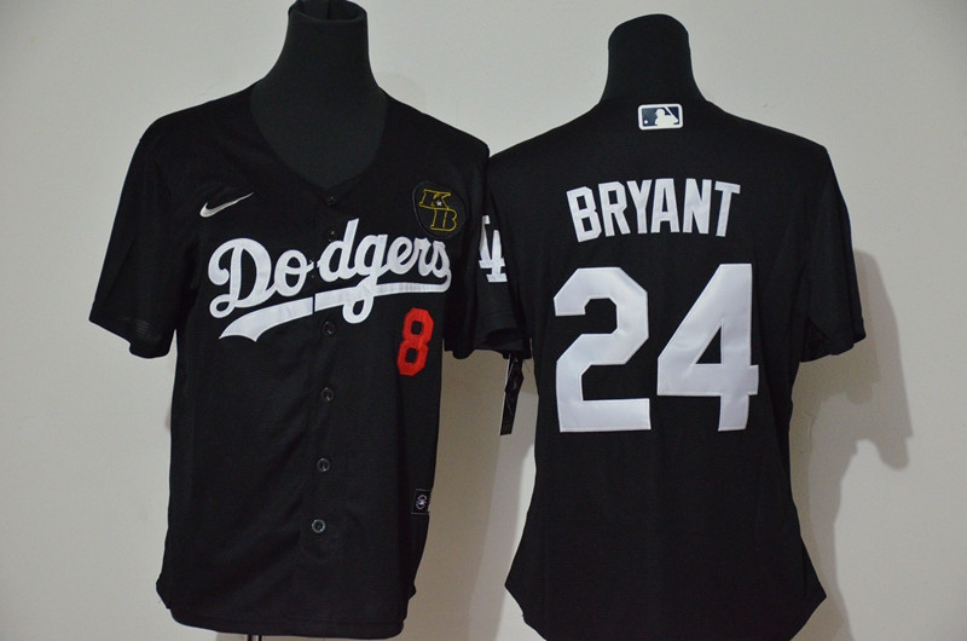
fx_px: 2413
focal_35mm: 90
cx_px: 484
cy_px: 320
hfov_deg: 22.7
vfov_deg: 15.1
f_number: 5
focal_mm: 60
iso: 4000
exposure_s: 1/20
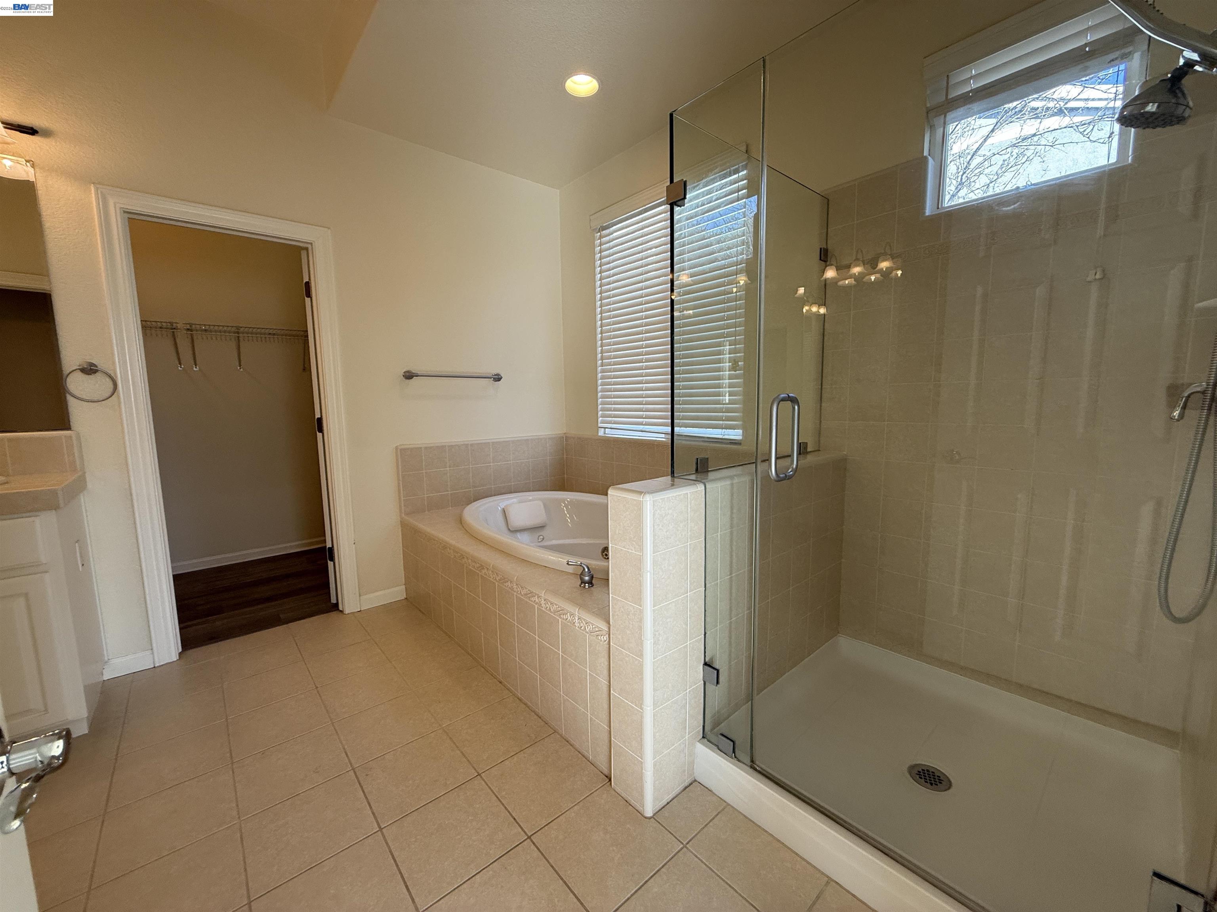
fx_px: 492
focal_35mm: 14
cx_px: 608
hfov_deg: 102.1
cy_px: 456
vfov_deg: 85.7
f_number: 2.2
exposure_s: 1/120
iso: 100
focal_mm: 2.22
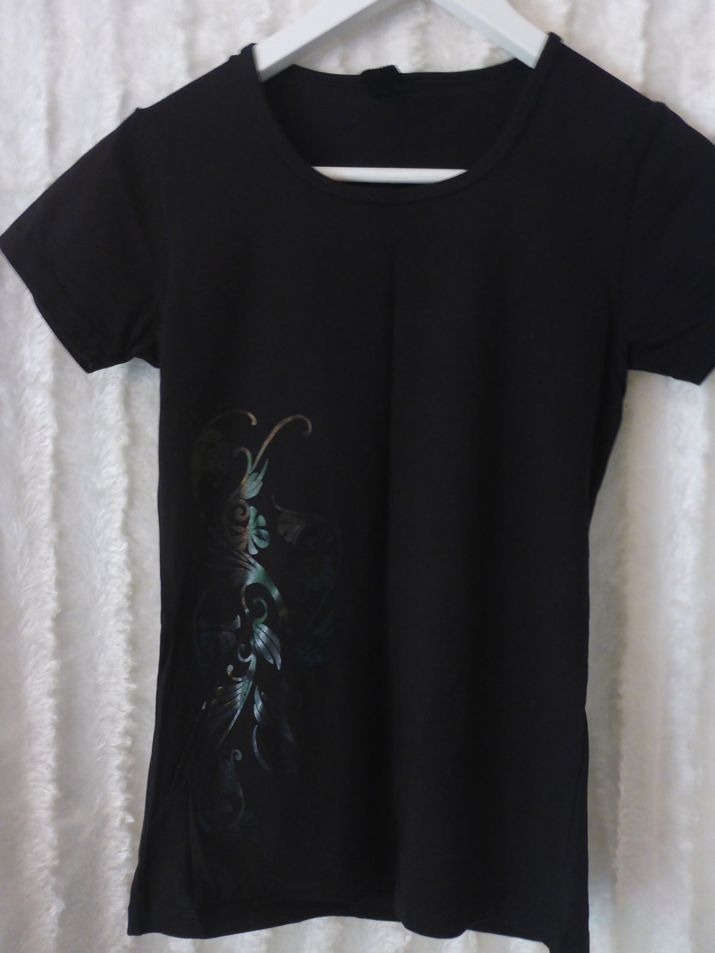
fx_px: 771
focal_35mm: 28
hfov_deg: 49.8
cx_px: 358
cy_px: 476
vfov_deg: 63.4
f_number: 3.3
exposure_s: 1/6
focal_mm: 4.9
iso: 400
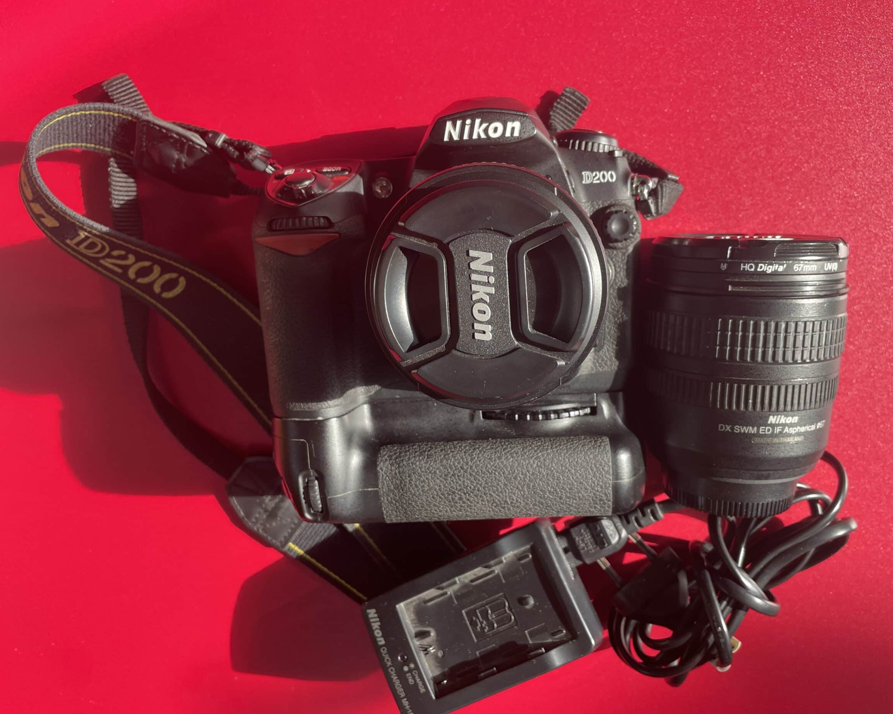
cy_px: 369
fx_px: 740
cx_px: 476
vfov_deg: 51.5
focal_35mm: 28
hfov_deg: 62.2
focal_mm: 4.2
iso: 32
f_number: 1.6
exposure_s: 1/223
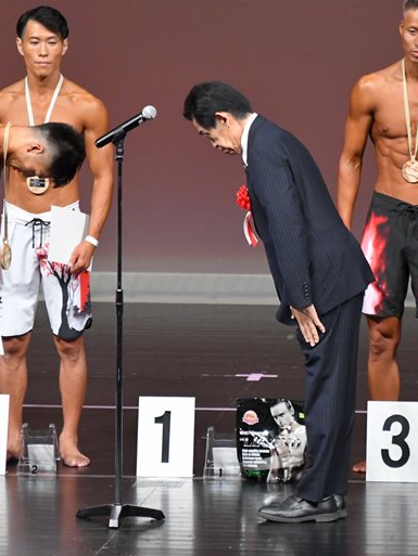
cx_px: 261
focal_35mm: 457
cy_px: 279
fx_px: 7355
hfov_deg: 3.3
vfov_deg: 4.3
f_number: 5.6
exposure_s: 1/400
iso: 4000
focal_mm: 210
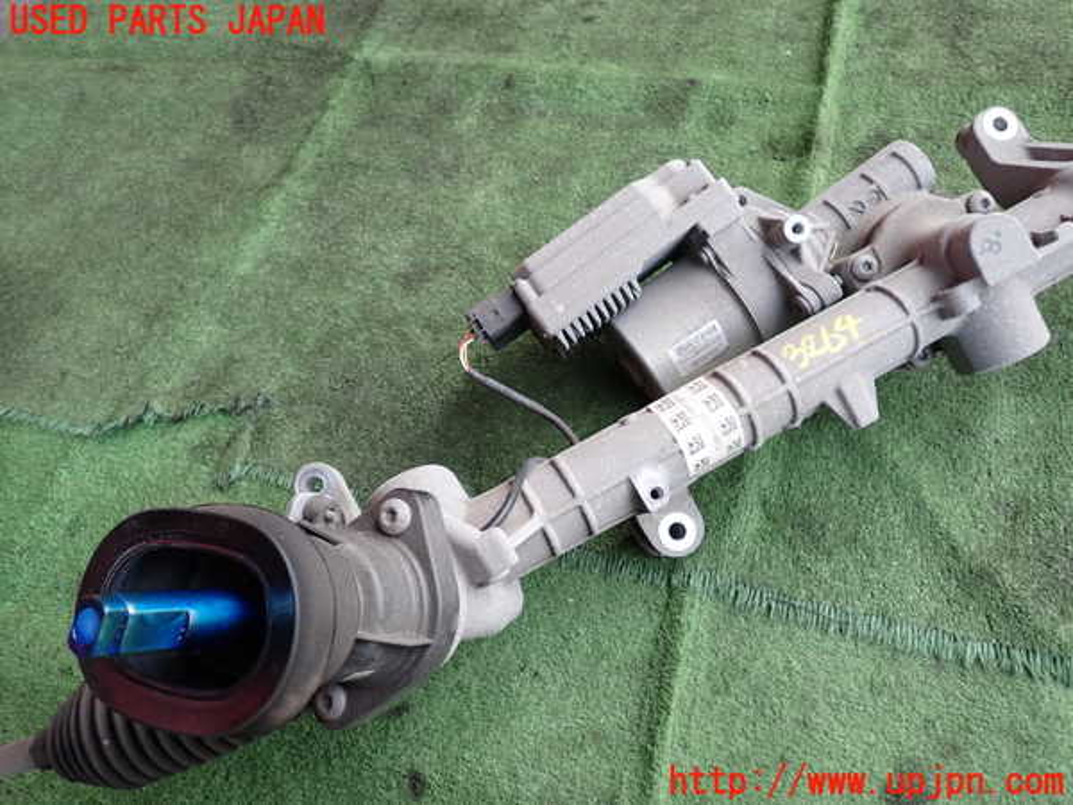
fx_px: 775
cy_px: 402
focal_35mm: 25
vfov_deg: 54.9
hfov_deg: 69.4
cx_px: 536
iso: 100
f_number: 2
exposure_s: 1/125
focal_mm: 4.5
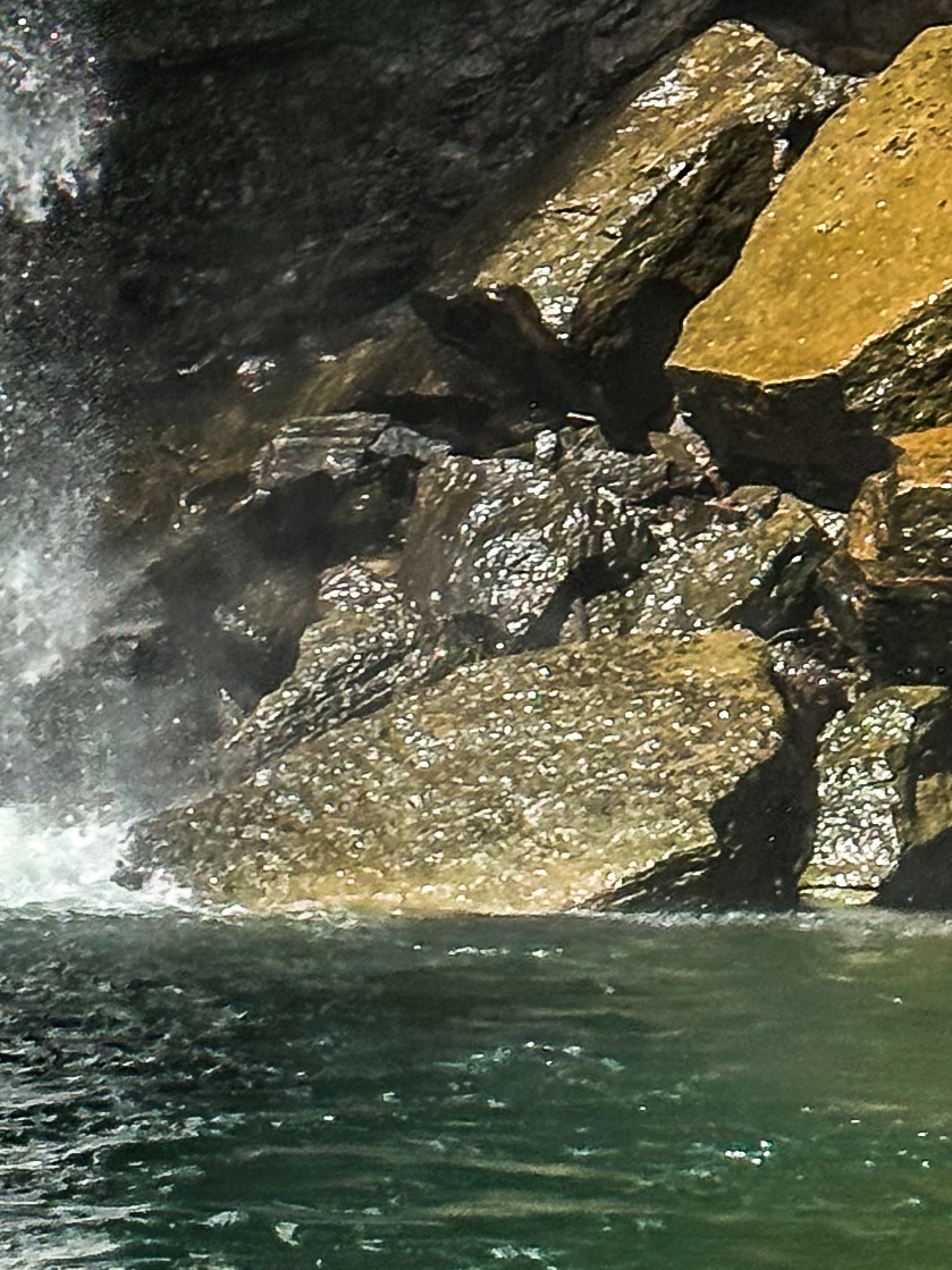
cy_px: -666
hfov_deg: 8.3
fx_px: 6345
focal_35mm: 173
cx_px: -618
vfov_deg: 11.0
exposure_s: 1/3700
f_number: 1.8
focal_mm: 6.86
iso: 64
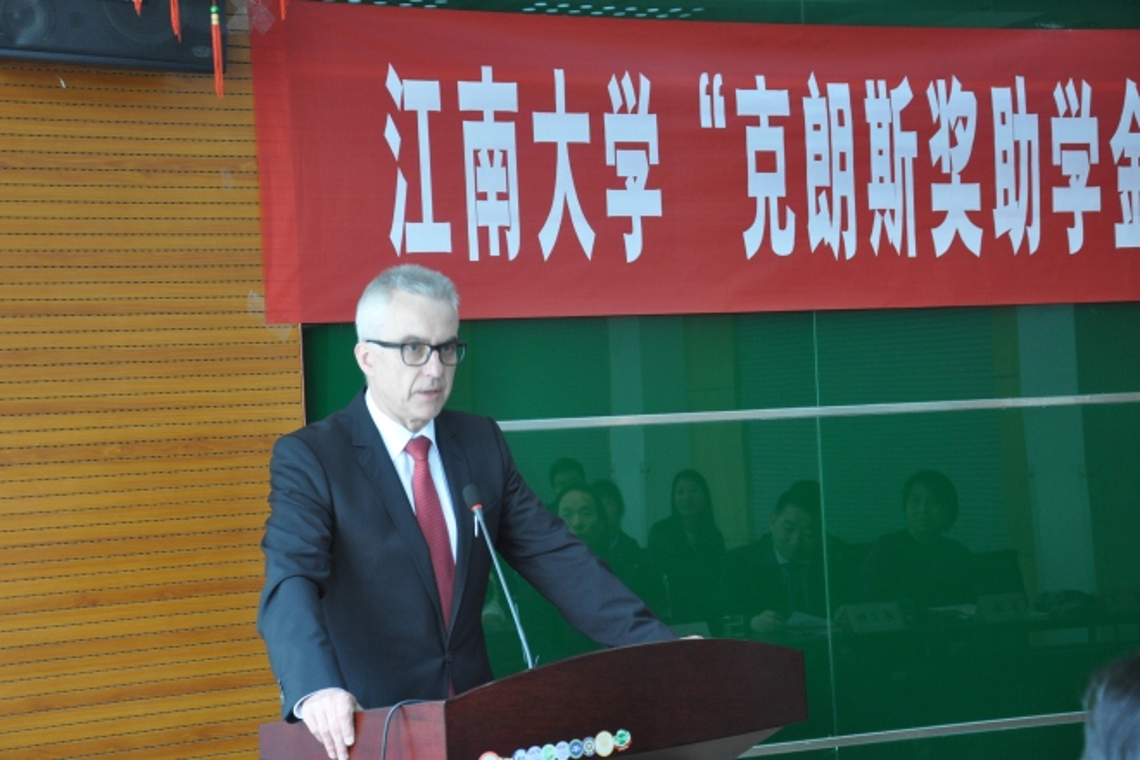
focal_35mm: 75
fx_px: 2375
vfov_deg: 18.2
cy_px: 380
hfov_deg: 27.0
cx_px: 570
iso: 800
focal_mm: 50
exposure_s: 1/10
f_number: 5
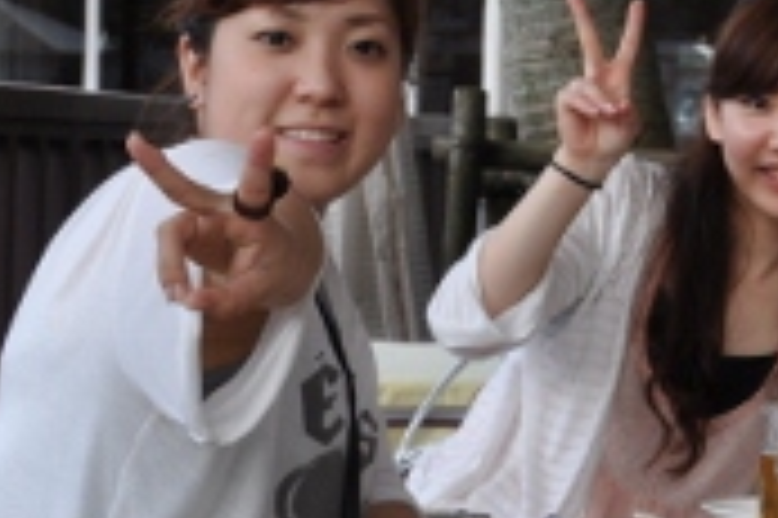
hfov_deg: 11.1
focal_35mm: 178
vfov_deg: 7.7
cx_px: 1214
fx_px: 3843
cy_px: 151
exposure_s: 1/100
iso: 200
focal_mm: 32
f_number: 10
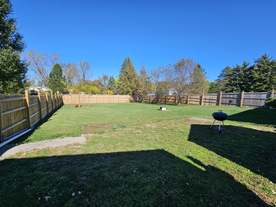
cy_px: 104
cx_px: 138
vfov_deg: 89.9
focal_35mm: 13
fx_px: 104
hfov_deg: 106.2
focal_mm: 2.2
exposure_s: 1/1910
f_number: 2.2
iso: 50
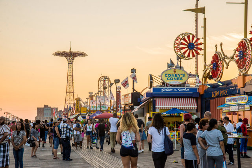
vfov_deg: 20.6
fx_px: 462
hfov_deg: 30.5
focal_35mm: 66
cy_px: 84
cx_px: 126
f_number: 10
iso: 800
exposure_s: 1/320
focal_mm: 66
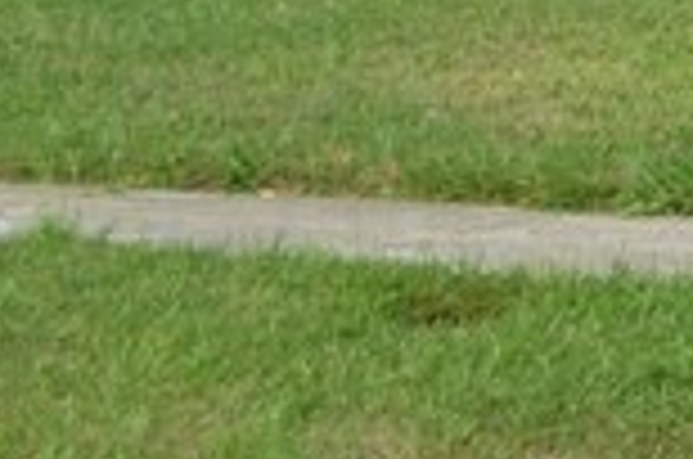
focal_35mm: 275
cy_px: -916
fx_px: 5283
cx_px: 2275
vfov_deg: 4.8
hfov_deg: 6.6
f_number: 8
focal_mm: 26
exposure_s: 1/250
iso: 180
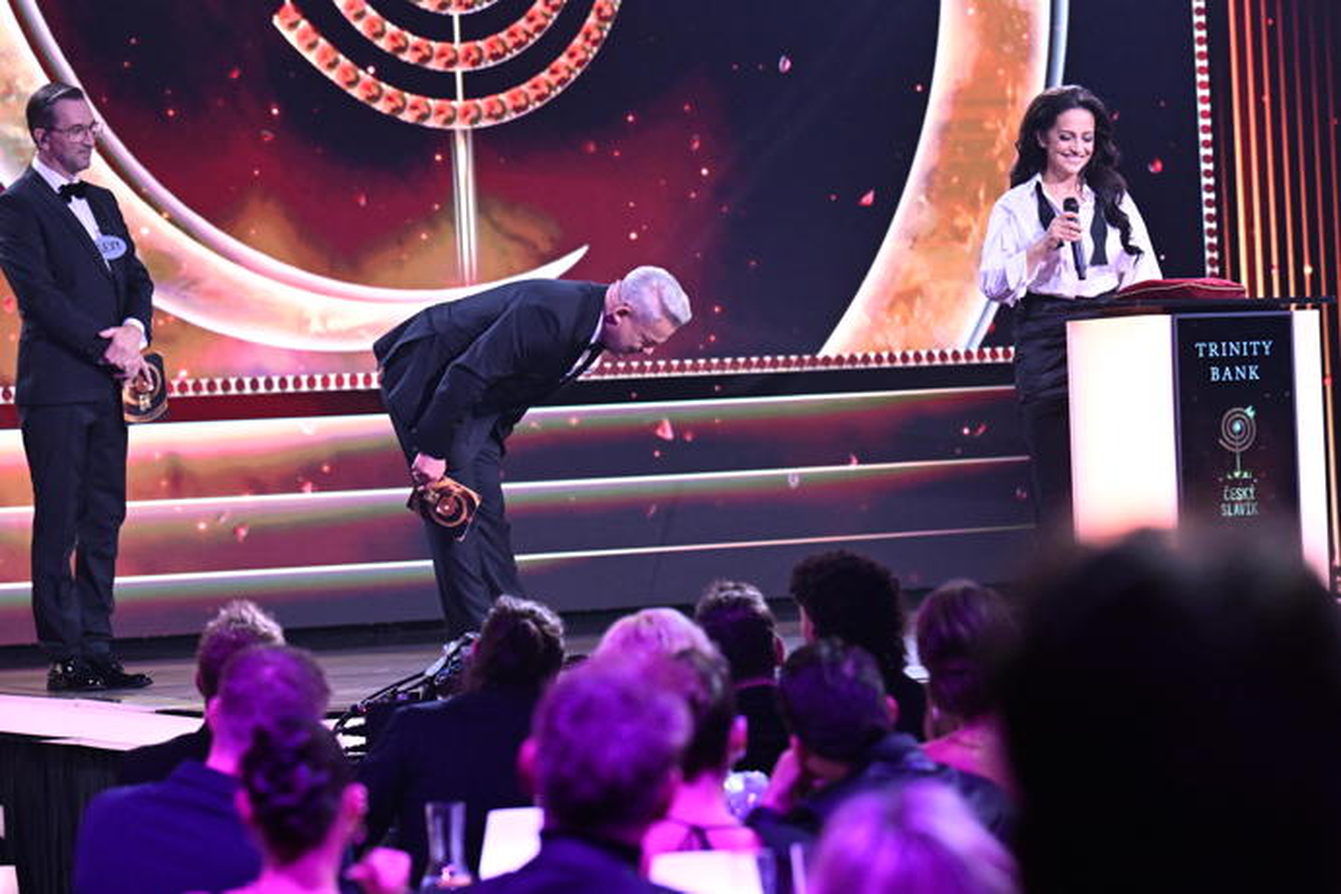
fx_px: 6704
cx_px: 670
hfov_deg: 11.4
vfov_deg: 7.6
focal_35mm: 180
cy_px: 447
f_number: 3.5
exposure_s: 1/125
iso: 4000
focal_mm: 120
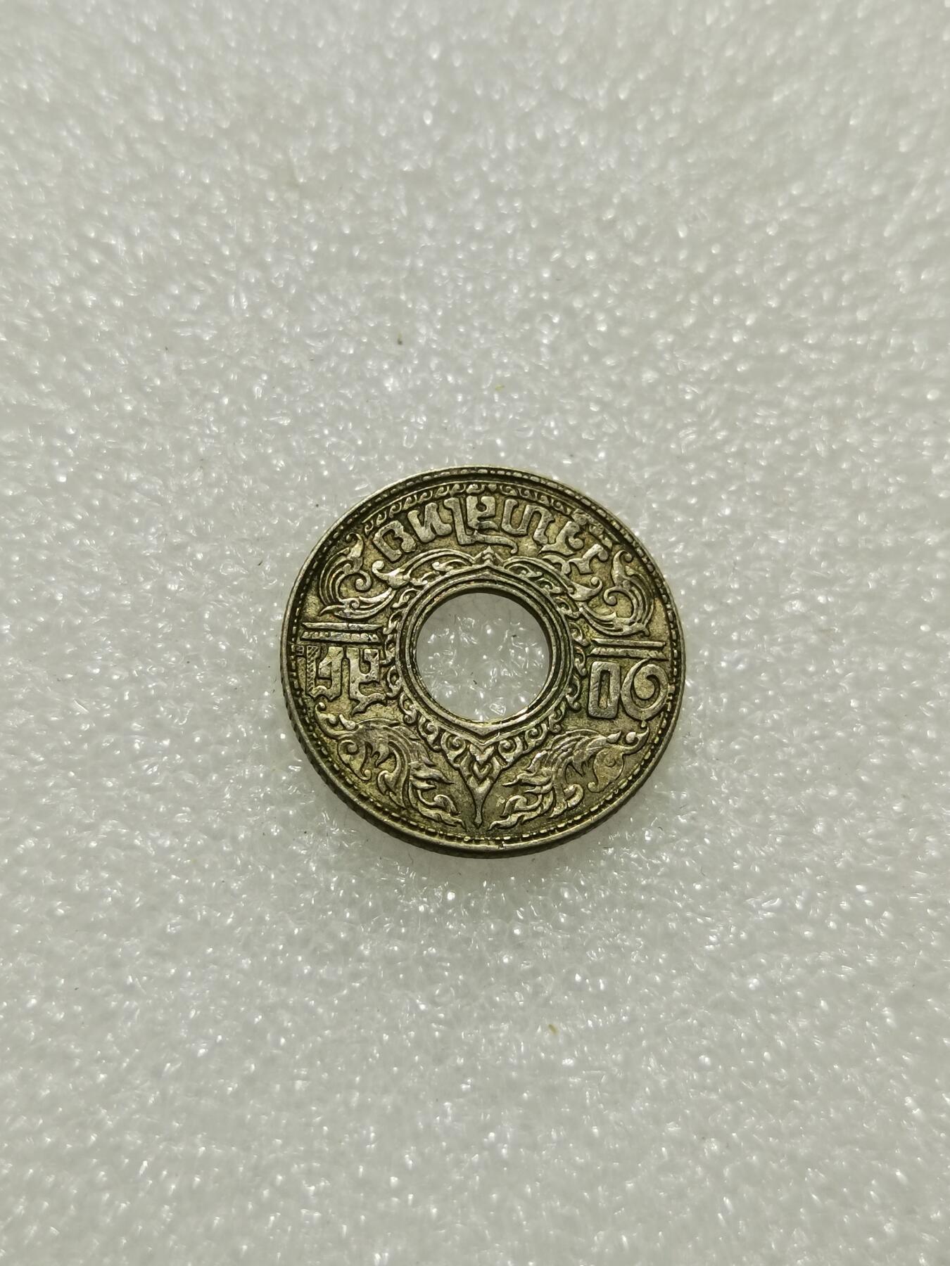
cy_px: 633
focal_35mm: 59
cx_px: 475
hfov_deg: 24.8
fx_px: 2159
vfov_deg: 32.7
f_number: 1.9
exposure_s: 1/100
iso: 64
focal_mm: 6.67
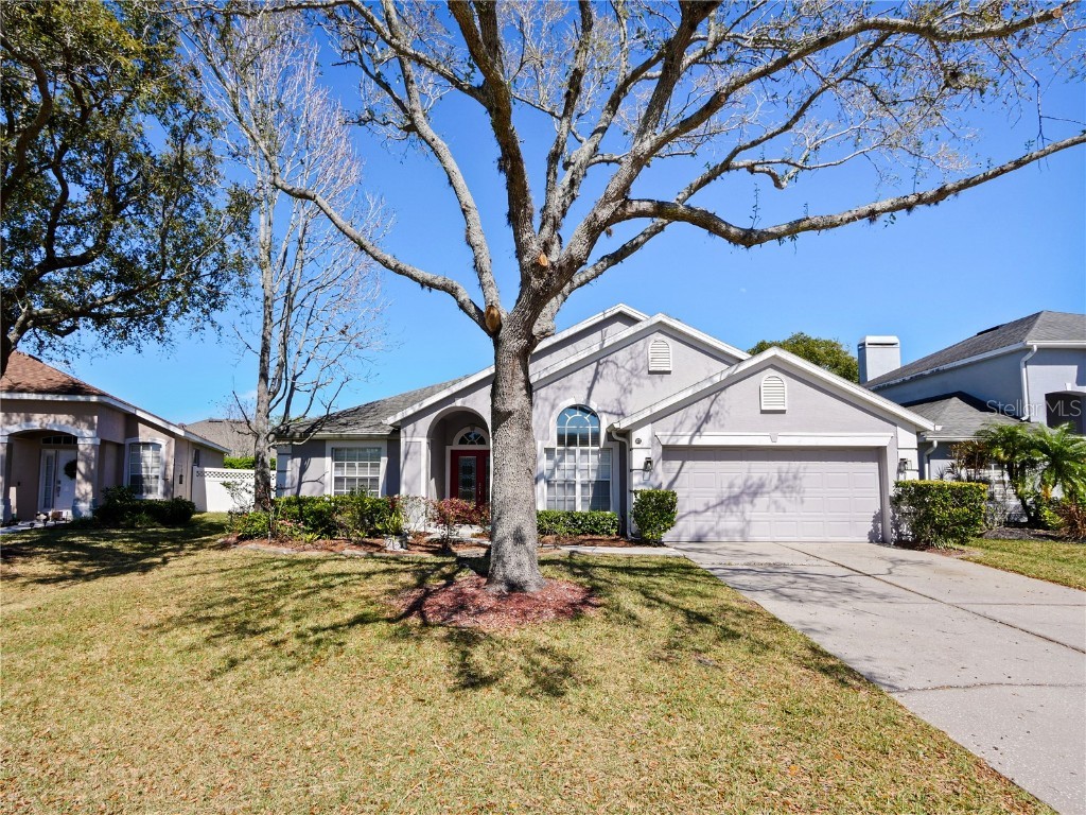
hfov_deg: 87.8
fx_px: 565
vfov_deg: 71.6
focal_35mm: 18
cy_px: 408
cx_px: 543
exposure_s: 1/400
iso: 200
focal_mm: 9
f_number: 7.1
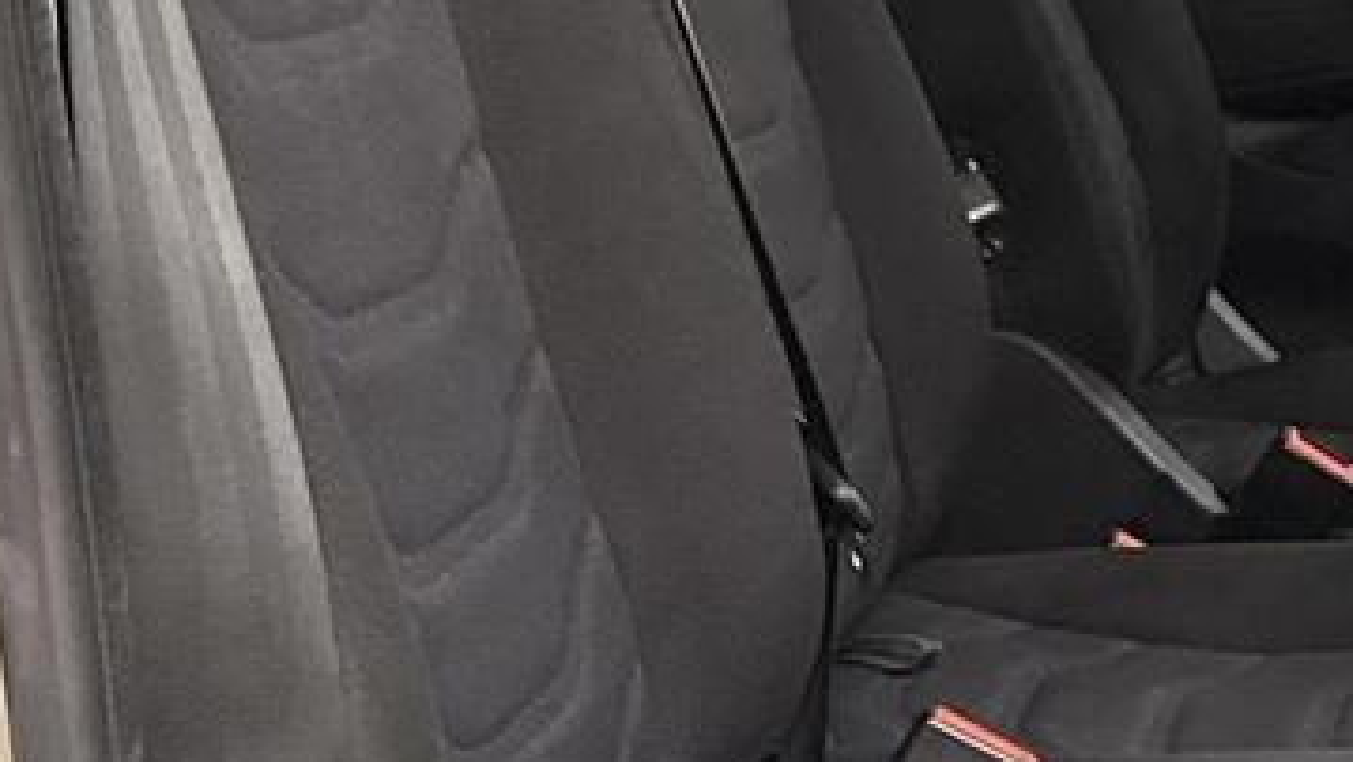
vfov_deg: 11.5
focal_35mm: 105
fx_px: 3767
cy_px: 407
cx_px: 2148
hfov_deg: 17.8
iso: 500
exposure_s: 1/60
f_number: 1.78
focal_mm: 6.76
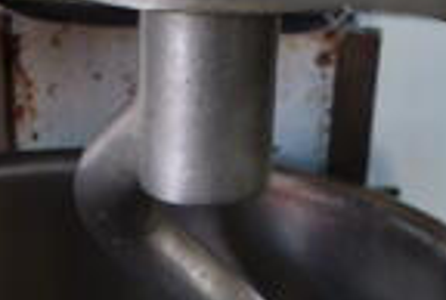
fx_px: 1417
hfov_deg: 17.8
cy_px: 541
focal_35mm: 114
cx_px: 139
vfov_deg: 11.3
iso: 180
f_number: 3.5
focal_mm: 18
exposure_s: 1/30
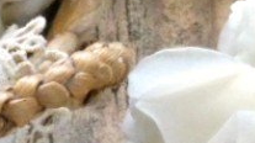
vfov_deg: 1.0
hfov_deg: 1.8
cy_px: 144
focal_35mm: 1195
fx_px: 8073
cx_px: 41
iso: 1600
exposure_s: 1/60
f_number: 5.6
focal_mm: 33.9
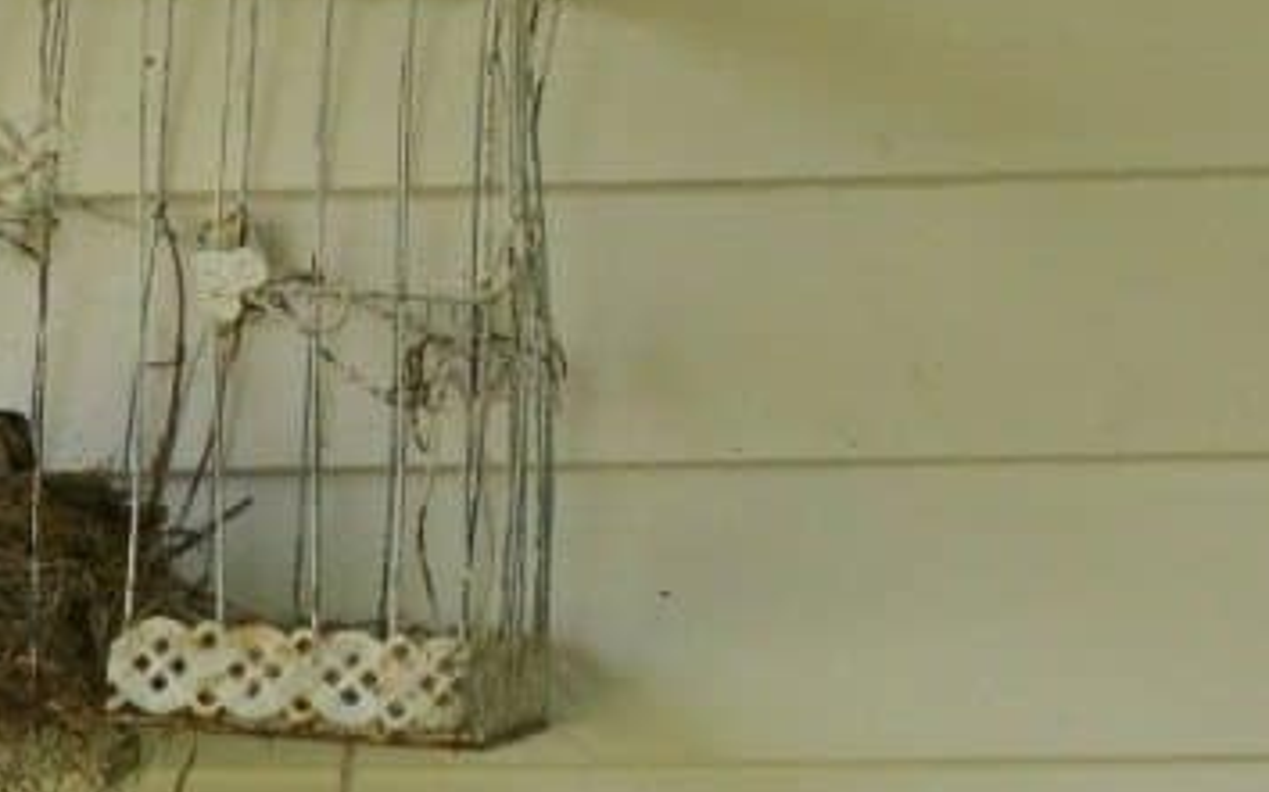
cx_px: 312
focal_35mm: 207
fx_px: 7157
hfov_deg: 10.1
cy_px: 419
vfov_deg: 6.3
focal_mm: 18
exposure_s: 1/184
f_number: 4.8
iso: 200
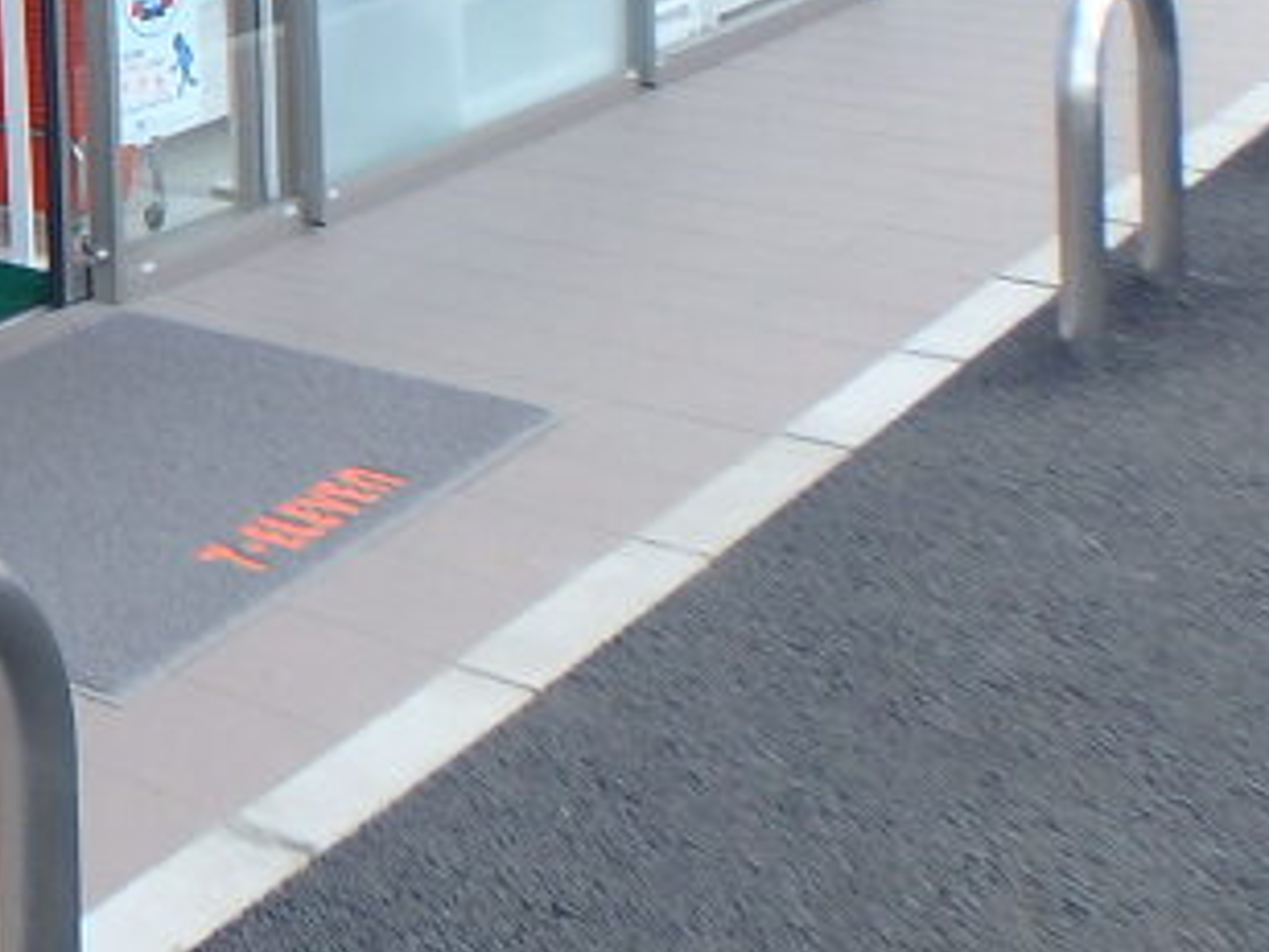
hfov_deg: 23.6
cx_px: -647
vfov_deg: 20.0
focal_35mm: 65
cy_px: -404
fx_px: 2383
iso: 125
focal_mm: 3.7
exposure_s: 1/200
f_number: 3.5
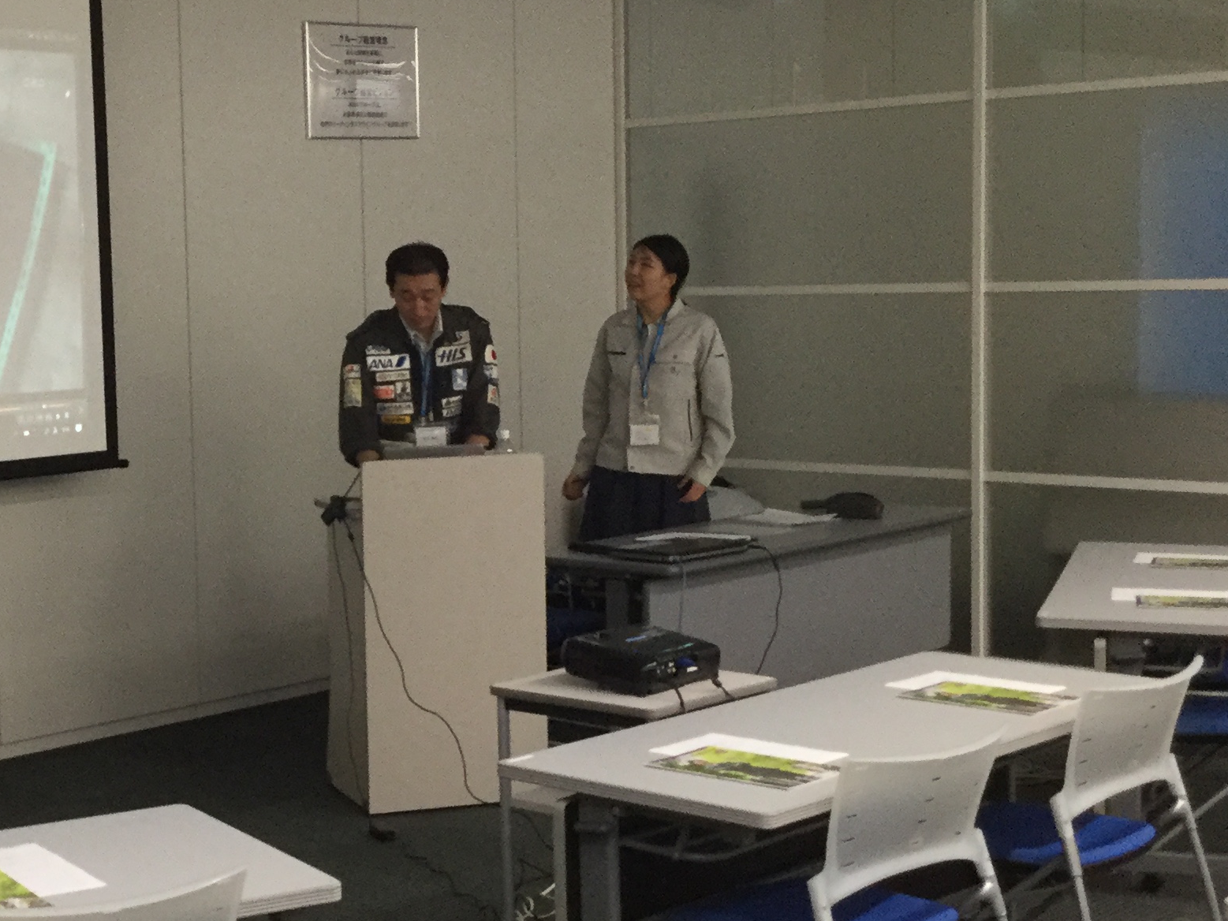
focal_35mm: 65
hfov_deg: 29.3
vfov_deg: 22.6
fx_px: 2306
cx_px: 286
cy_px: 494
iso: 80
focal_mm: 3.3
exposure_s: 1/30
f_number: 2.4
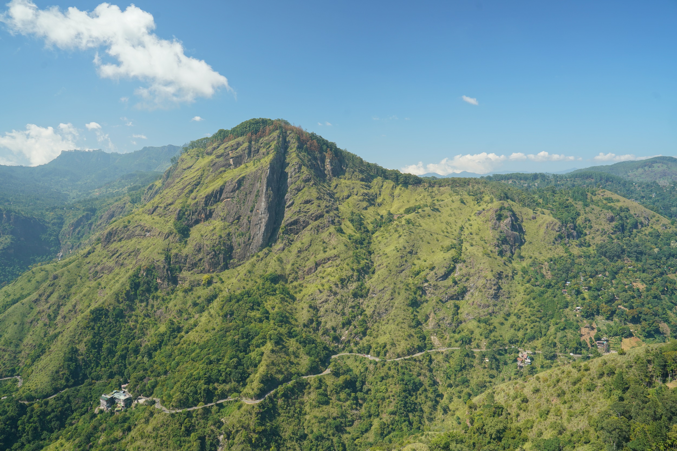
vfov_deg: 53.2
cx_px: 338
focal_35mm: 24
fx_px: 451
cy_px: 226
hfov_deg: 73.7
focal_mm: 24
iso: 200
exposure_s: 1/125
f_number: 8
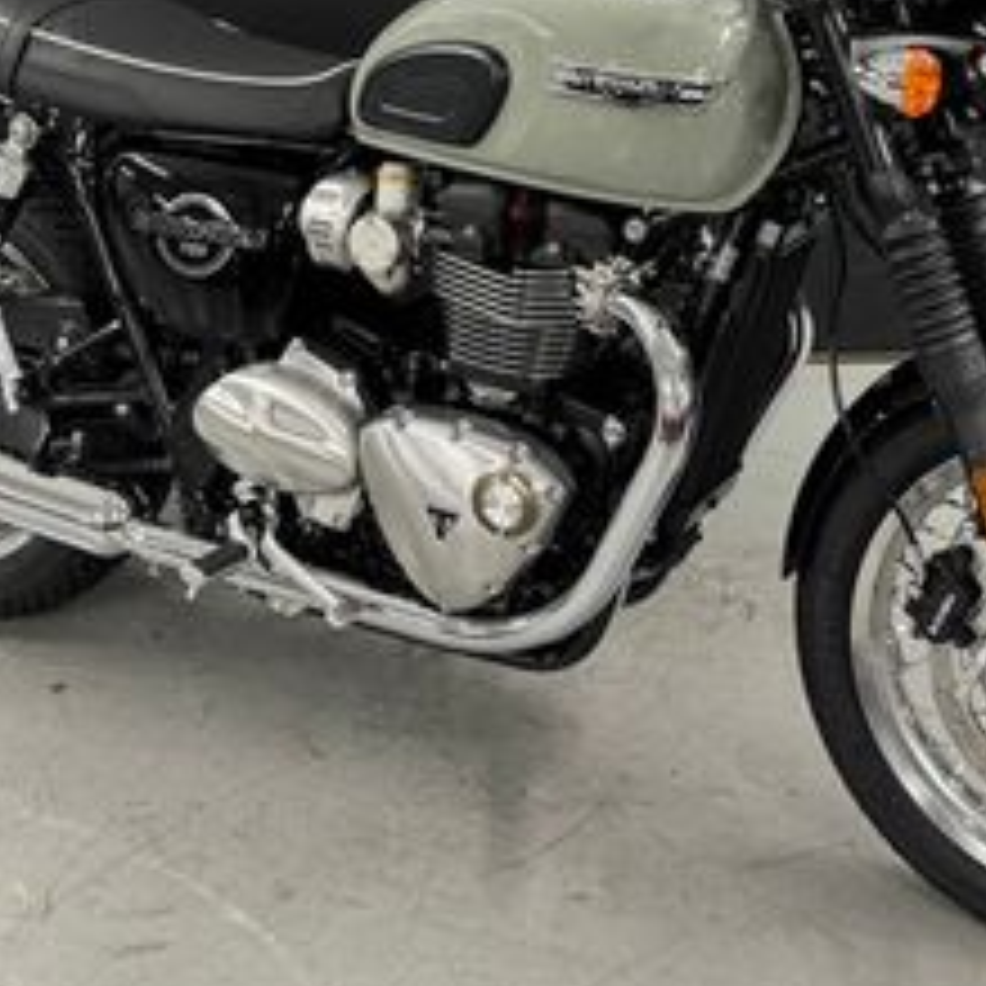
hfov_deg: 27.7
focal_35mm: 62
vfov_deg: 26.5
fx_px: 1998
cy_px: 45
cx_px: 563
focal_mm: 6.76
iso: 200
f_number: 1.78
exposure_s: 1/100
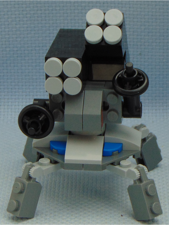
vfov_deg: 27.4
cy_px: 112
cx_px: 84
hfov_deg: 20.7
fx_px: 462
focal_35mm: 71
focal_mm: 12.8
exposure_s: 1/200
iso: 80
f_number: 3.7
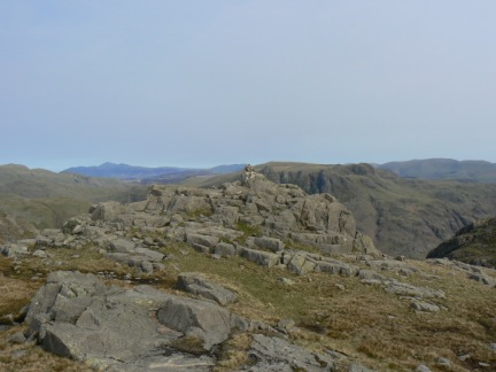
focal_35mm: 36
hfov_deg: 51.4
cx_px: 248
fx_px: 516
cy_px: 186
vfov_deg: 39.7
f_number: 8
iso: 80
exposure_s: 1/400
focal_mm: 6
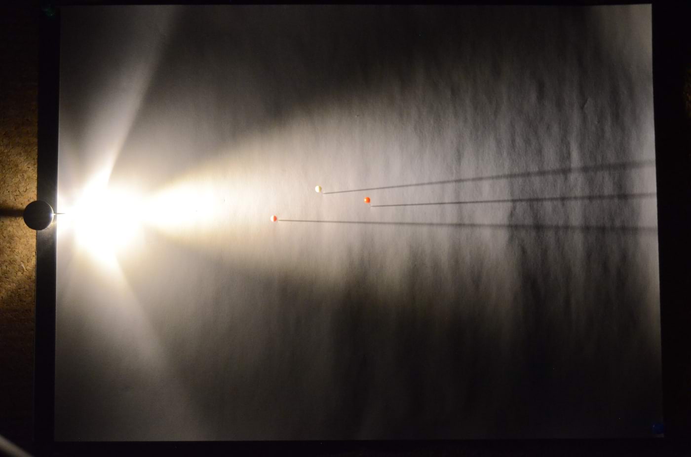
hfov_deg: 35.1
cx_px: 346
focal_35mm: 57
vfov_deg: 23.7
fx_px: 1092
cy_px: 228
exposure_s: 1/13
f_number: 4.8
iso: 3200
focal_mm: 38
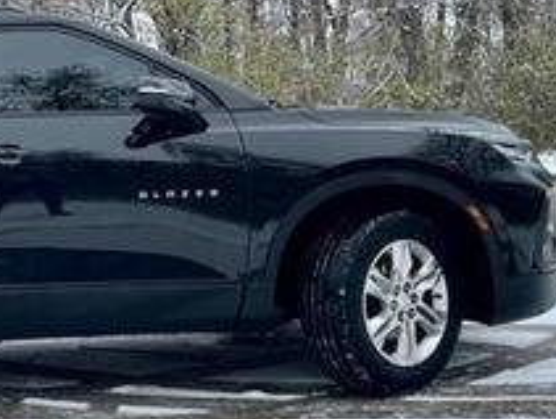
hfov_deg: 29.3
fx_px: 998
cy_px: 142
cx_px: 13
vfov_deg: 23.6
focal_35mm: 62
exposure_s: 1/1009
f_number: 1.6
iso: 50
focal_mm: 5.1
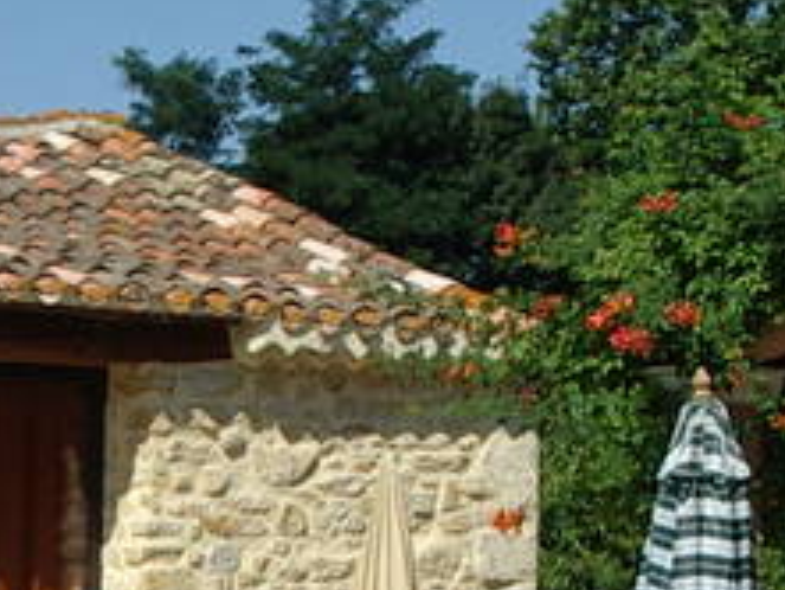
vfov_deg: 10.8
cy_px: 558
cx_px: 277
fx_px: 3086
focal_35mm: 136
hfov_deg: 14.5
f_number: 4.8
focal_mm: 5.8
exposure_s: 1/640
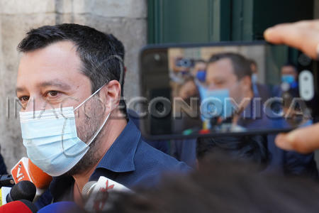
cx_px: 160
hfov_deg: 28.8
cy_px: 106
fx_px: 620
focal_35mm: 70
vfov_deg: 19.5
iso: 1600
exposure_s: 1/200
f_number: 8
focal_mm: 70
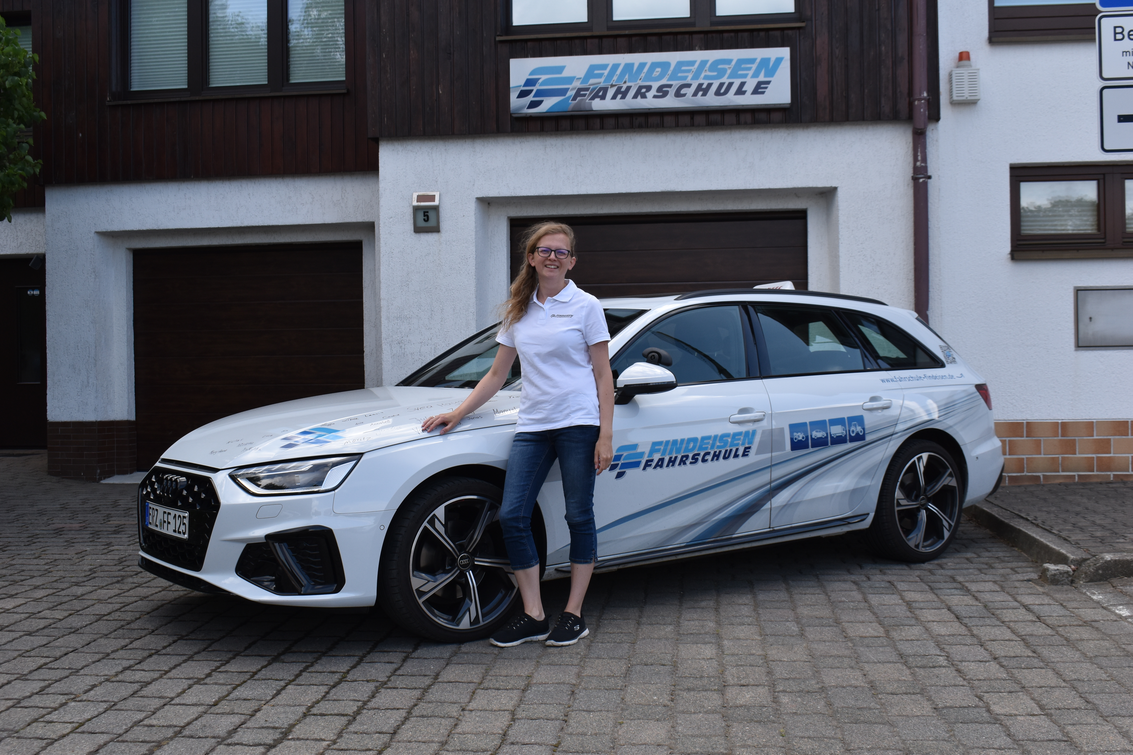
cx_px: 566
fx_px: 1275
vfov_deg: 33.0
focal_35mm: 40
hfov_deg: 47.9
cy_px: 378
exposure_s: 1/250
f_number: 8
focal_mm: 27
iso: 280
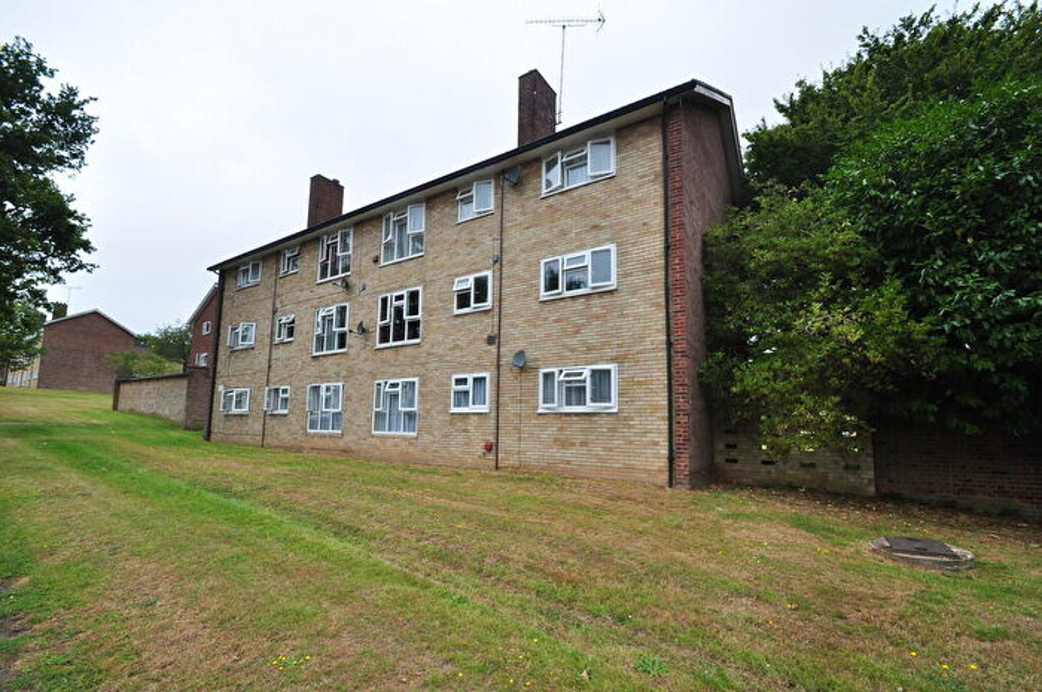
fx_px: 434
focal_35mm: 15
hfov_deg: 100.5
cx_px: 521
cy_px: 346
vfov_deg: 77.2
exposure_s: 1/200
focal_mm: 10
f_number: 10
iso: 400
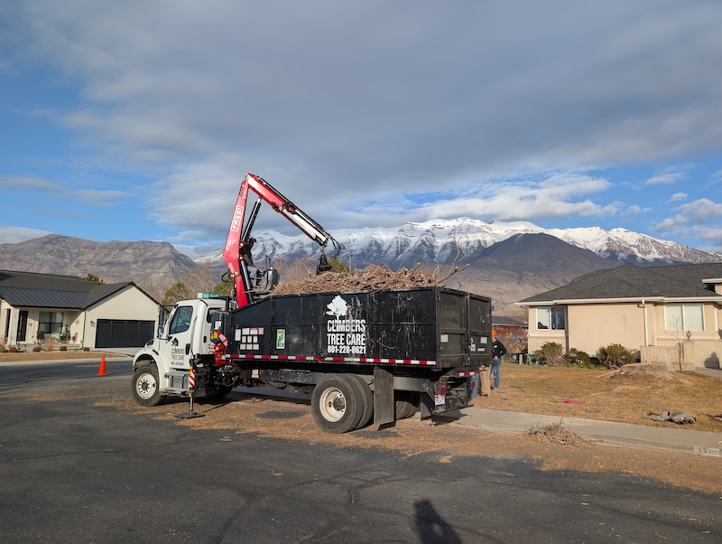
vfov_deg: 56.9
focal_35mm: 24
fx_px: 501
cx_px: 361
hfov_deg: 71.5
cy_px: 272
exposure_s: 1/1767
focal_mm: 6.9
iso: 21
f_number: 1.68
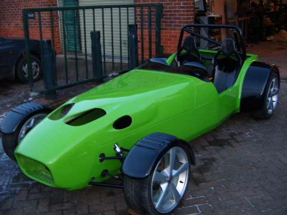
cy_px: 108
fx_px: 315
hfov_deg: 49.0
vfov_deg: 37.7
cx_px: 144
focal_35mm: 38
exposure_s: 1/15
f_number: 2.8
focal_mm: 5.8
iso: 50
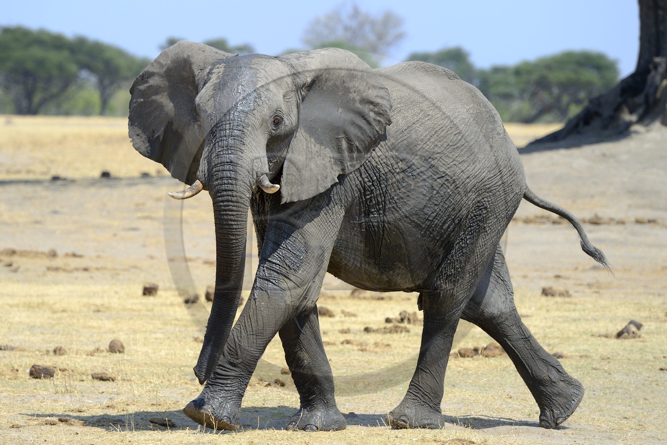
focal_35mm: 250
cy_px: 222
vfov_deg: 5.5
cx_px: 334
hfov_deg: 8.2
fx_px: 4631
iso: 200
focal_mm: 250
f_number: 6.3
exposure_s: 1/640
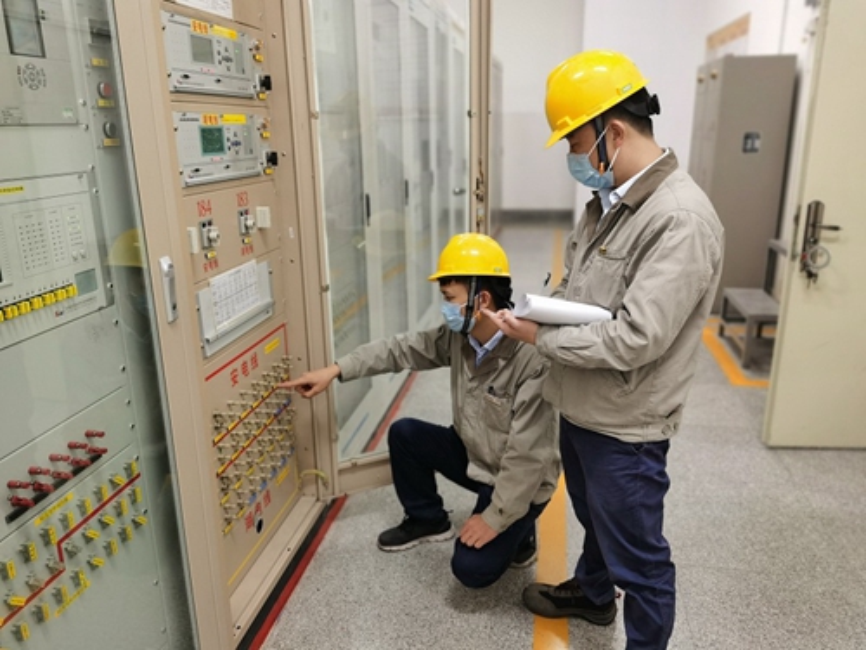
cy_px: 325
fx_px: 675
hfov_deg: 65.3
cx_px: 433
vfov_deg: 51.4
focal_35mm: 27
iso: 250
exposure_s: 1/48.7
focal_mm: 5.56
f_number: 1.6
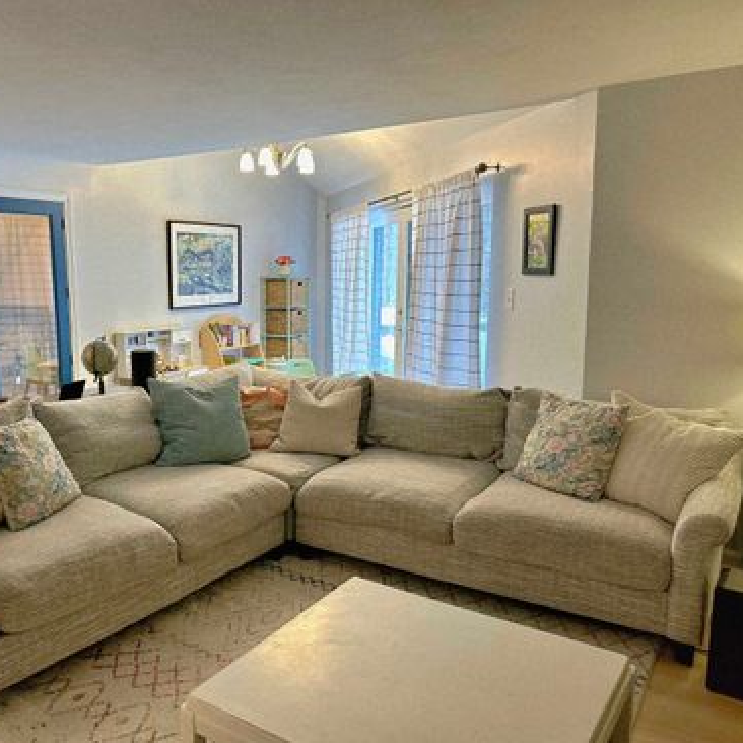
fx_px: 704
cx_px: 252
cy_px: 377
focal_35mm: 29
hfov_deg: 54.6
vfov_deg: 55.6
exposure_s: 1/60.2
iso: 125
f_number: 1.78
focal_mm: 6.86
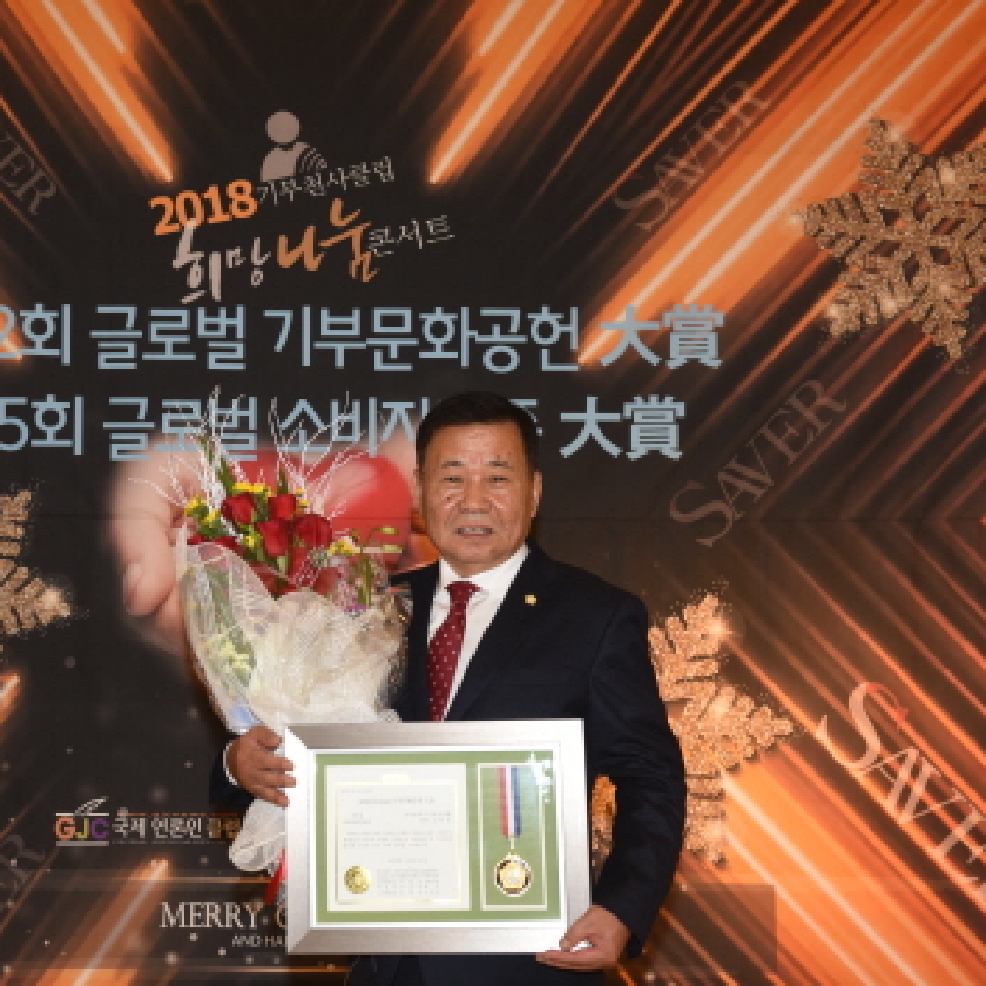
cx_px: 330
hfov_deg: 29.4
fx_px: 1869
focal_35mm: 58
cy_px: 492
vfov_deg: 29.6
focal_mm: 45
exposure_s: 1/60
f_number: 5.6
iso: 320
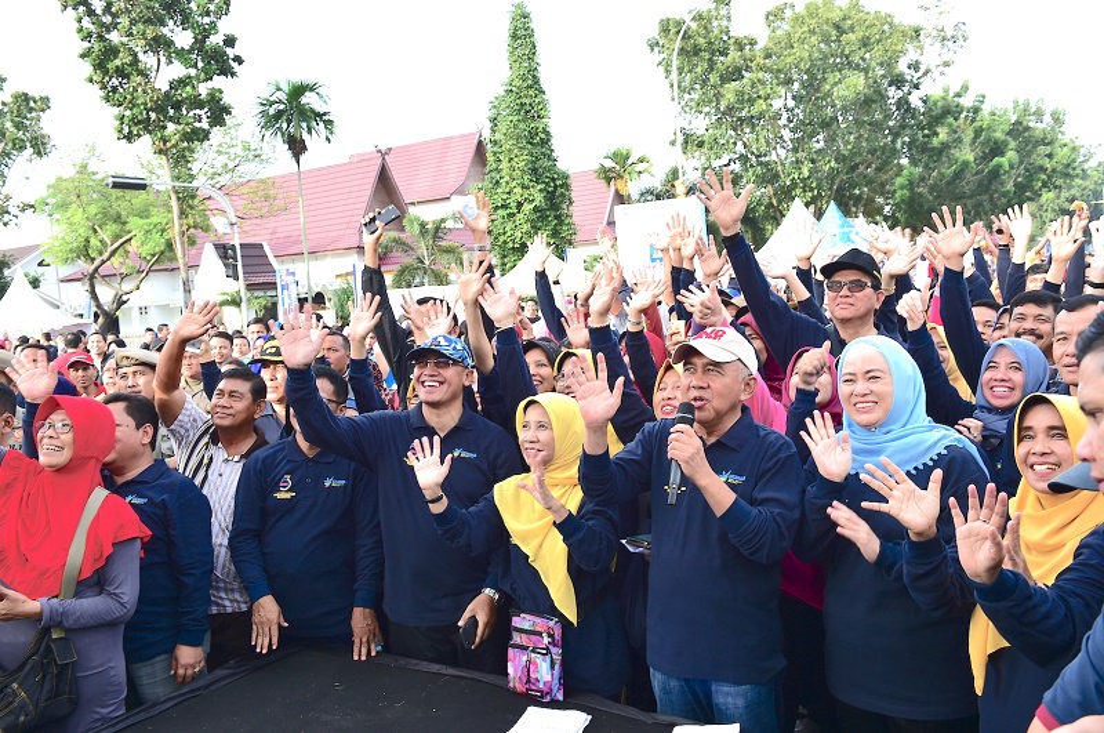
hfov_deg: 55.9
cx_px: 552
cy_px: 366
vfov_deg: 38.8
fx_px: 1041
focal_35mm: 34
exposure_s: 1/200
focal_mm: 34
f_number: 7.1
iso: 400
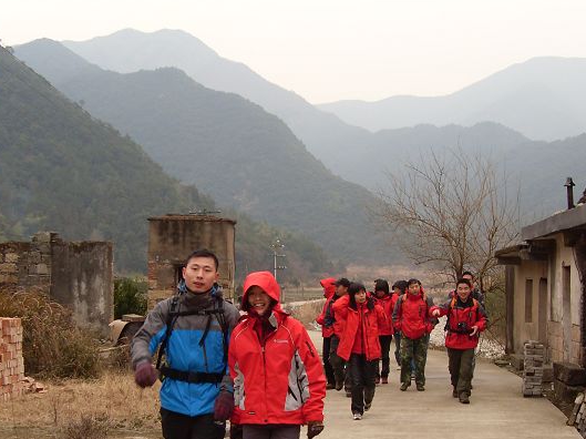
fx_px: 947
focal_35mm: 56
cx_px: 357
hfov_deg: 34.2
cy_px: 282
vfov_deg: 26.0
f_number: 2.8
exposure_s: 1/180
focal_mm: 6.3
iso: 80
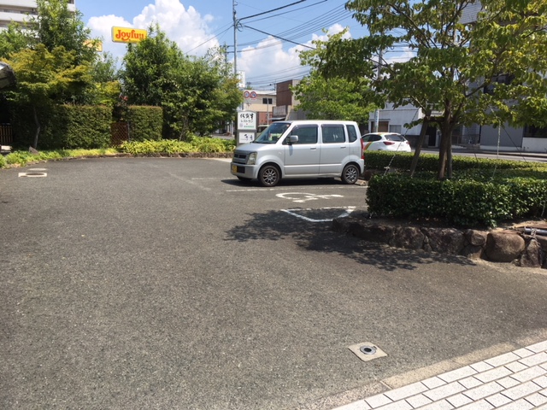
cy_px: 205
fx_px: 458
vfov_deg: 48.2
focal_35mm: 29
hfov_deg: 61.7
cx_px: 274
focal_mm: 4.15
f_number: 2.2
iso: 25
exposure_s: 1/1451
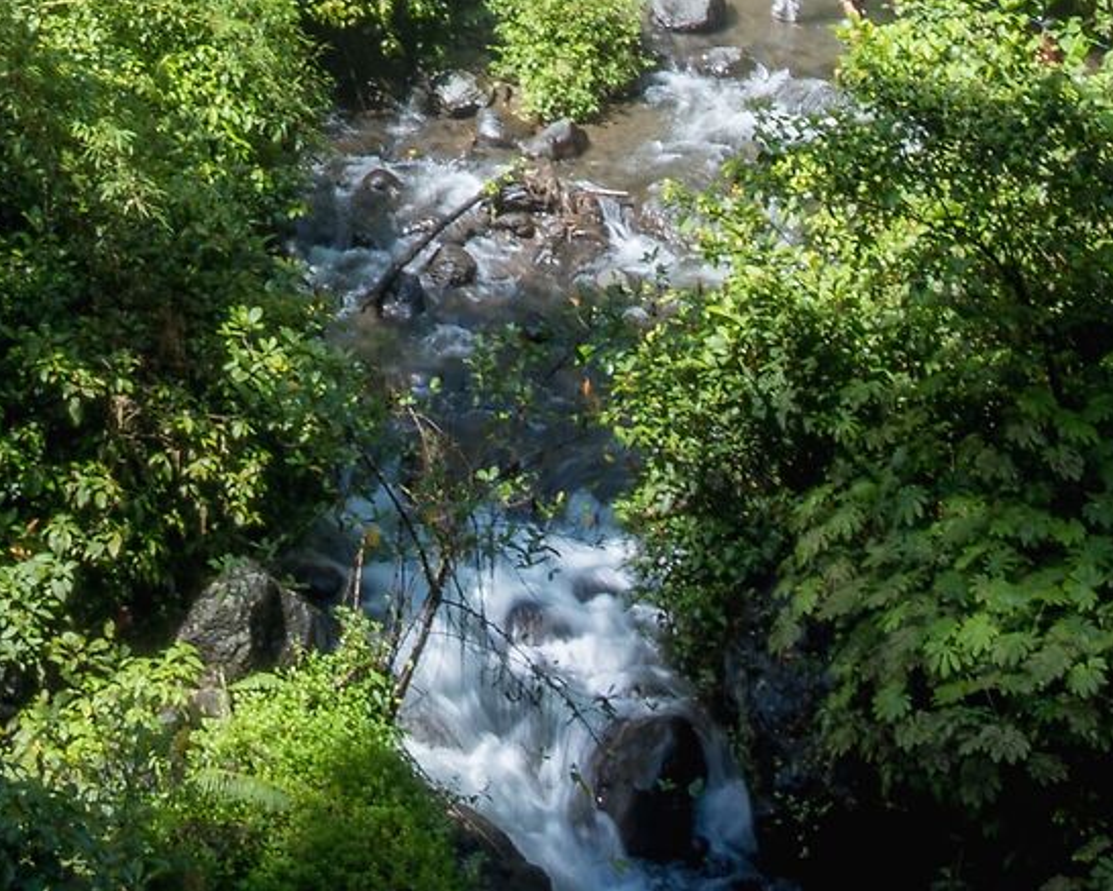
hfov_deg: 19.2
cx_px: 281
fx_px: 3262
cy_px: -1325
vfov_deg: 12.1
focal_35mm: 99
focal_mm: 24
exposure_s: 1/8
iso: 100
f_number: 22
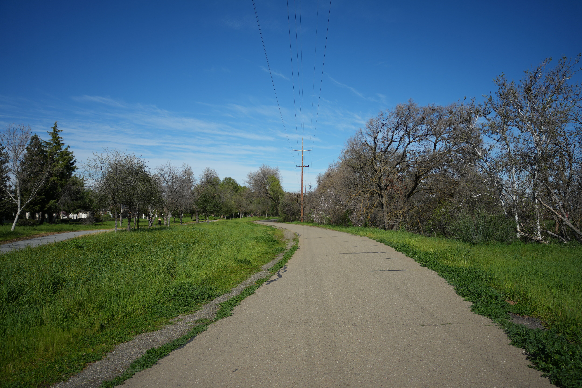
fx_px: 453
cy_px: 194
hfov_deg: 65.5
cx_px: 291
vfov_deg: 46.4
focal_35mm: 28
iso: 160
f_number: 4
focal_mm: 28
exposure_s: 1/2500
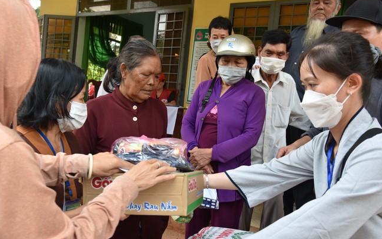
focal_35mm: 35
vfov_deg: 36.2
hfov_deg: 55.3
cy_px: 116
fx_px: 364
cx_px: 191
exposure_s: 1/160
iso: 400
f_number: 6.3
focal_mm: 34
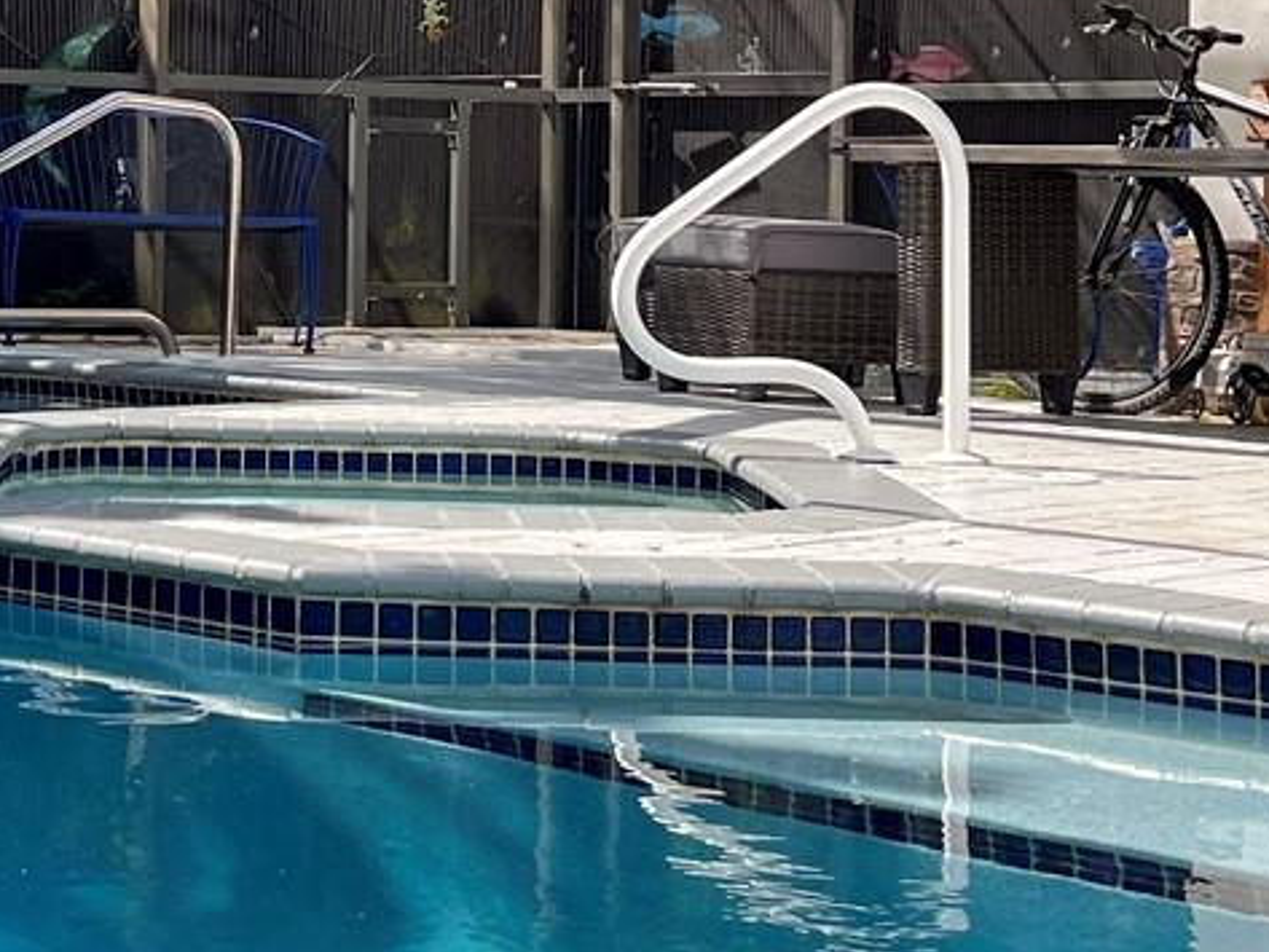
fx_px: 3227
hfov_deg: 21.7
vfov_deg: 16.5
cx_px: 126
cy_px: 32
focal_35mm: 88
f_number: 1.5
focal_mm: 5.7
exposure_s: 1/840
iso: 50
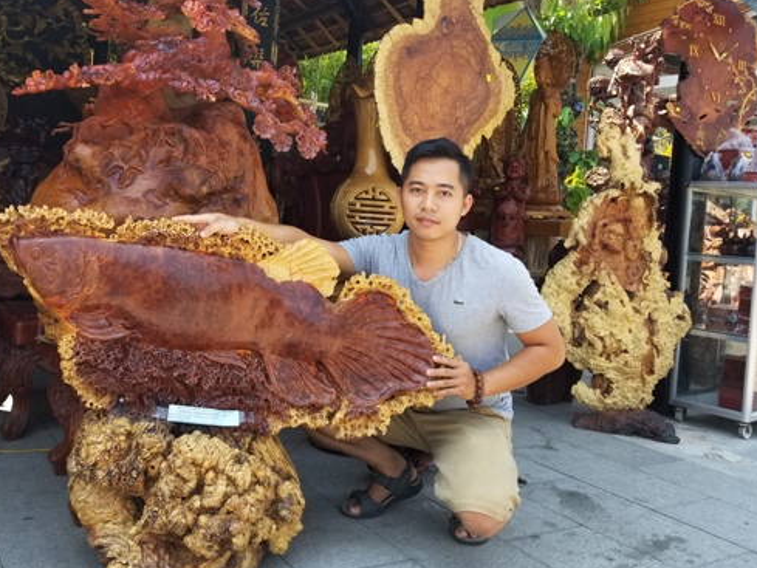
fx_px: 744
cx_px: 305
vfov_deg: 41.6
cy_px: 226
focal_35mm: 34
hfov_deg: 53.6
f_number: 1.7
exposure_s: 1/652
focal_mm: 4.3
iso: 50
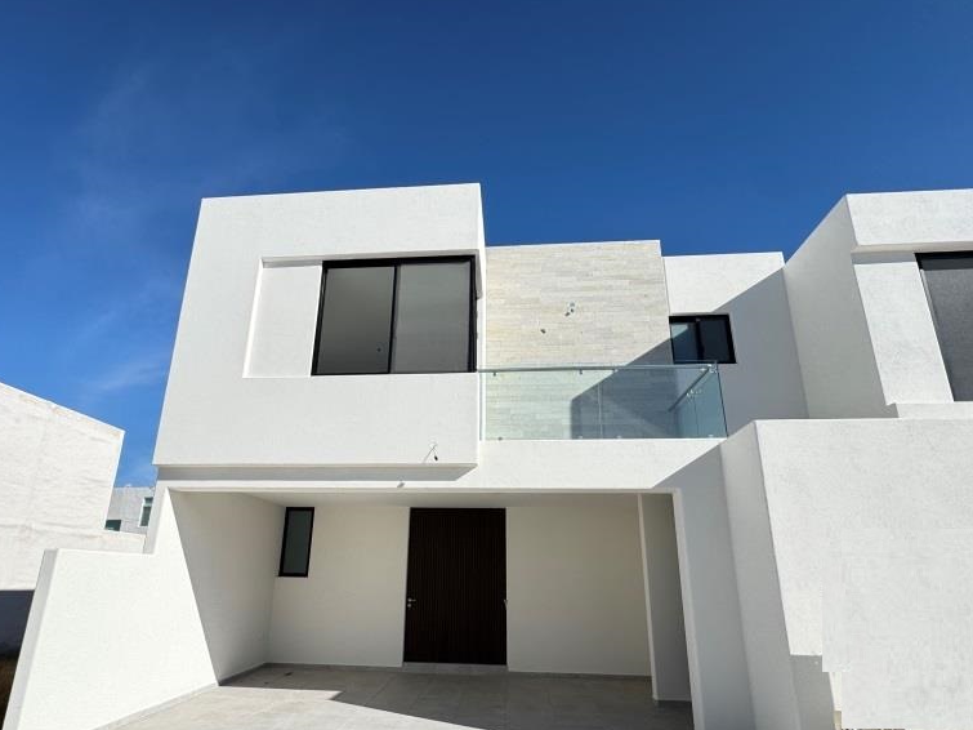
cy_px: 424
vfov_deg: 68.2
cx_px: 459
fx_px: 534
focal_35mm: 19
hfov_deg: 84.6
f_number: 2.2
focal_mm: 2.22
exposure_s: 1/2146
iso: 50
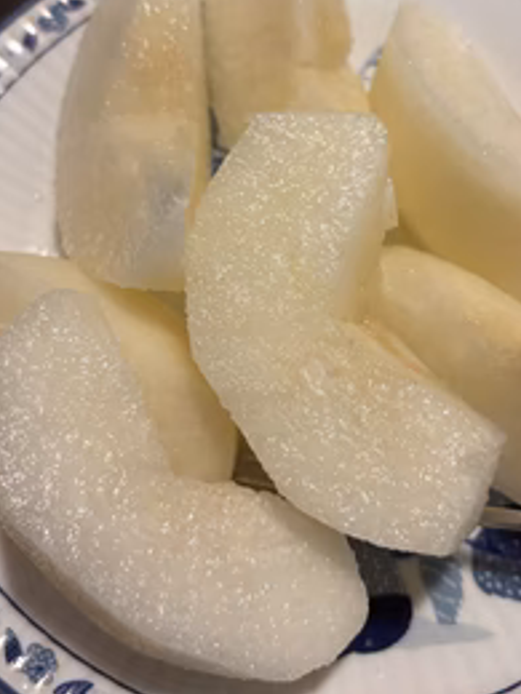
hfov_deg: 35.9
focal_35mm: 40
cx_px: 307
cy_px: 272
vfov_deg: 46.5
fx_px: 803
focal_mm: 5.96
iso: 200
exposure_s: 1/60
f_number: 1.6
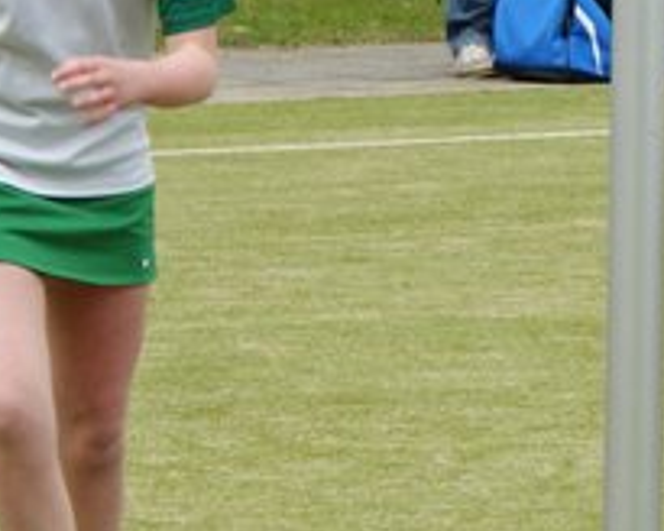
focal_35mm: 494
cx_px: 1062
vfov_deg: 3.1
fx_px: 9708
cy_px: 147
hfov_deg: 3.9
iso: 200
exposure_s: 1/320
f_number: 7.1
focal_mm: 60
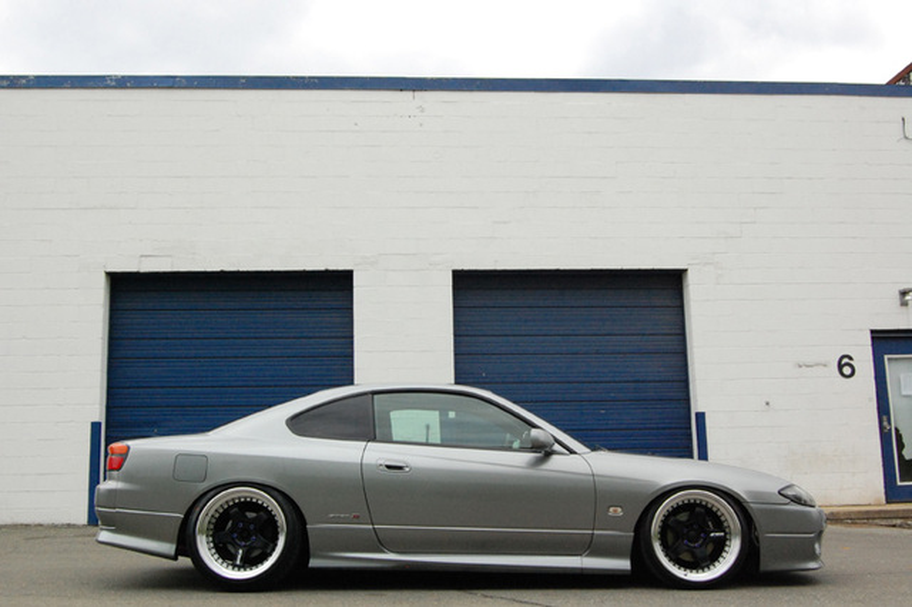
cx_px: 456
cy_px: 304
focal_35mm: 39
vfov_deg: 34.2
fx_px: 987
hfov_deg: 49.6
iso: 1600
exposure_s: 1/800
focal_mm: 26
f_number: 11
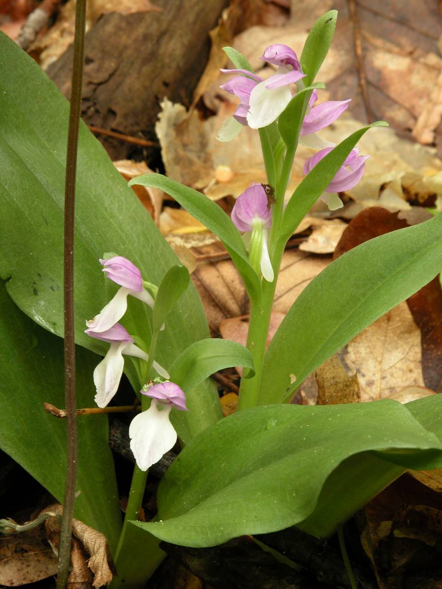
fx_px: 3252
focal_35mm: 191
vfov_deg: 10.4
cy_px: 294
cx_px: 221
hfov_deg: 7.8
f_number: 8
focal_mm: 48.5
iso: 100
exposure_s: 1/7.3
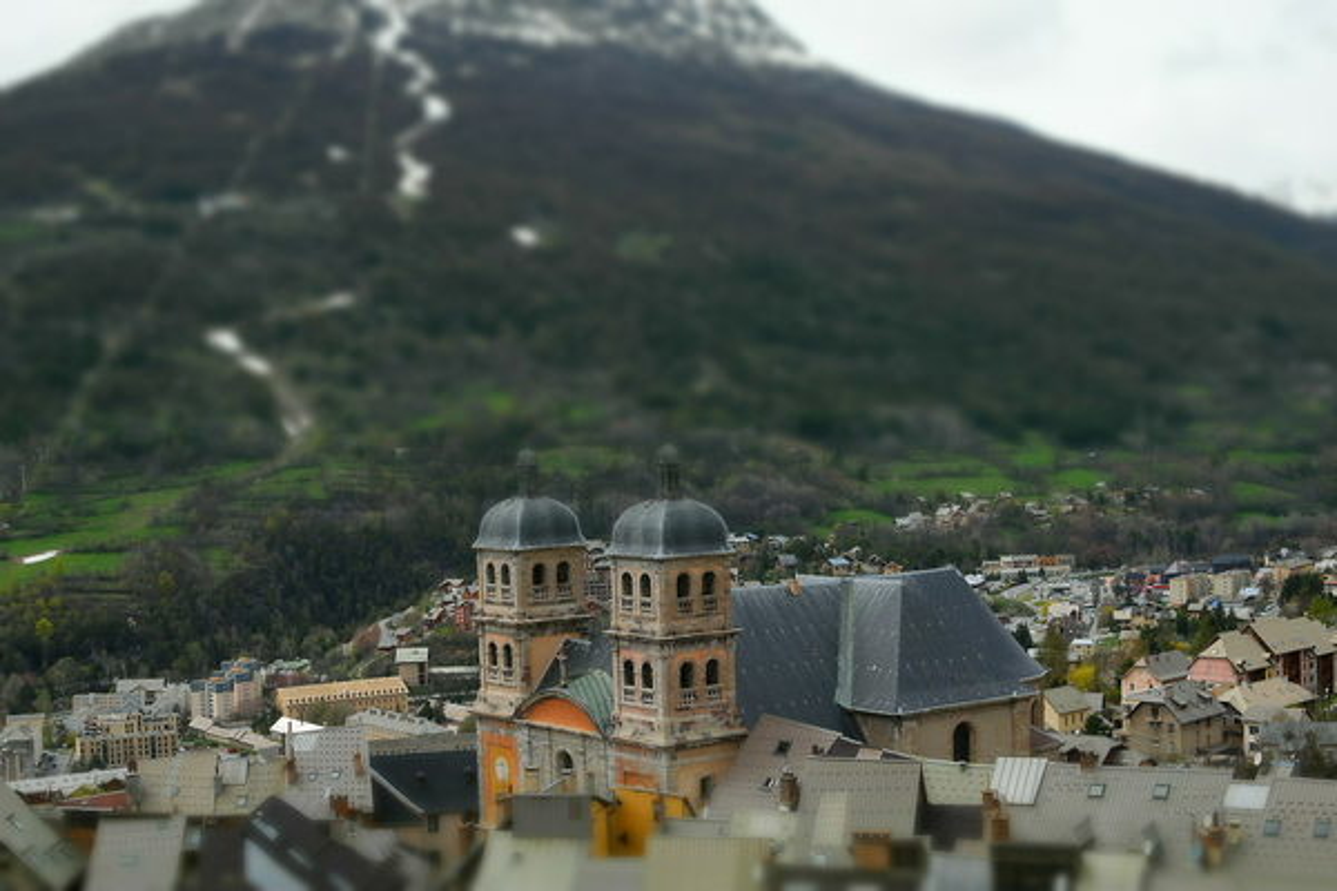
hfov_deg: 37.9
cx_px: 668
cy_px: 446
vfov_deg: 25.8
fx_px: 1950
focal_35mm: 52
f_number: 8
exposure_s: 1/320
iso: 100
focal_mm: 35
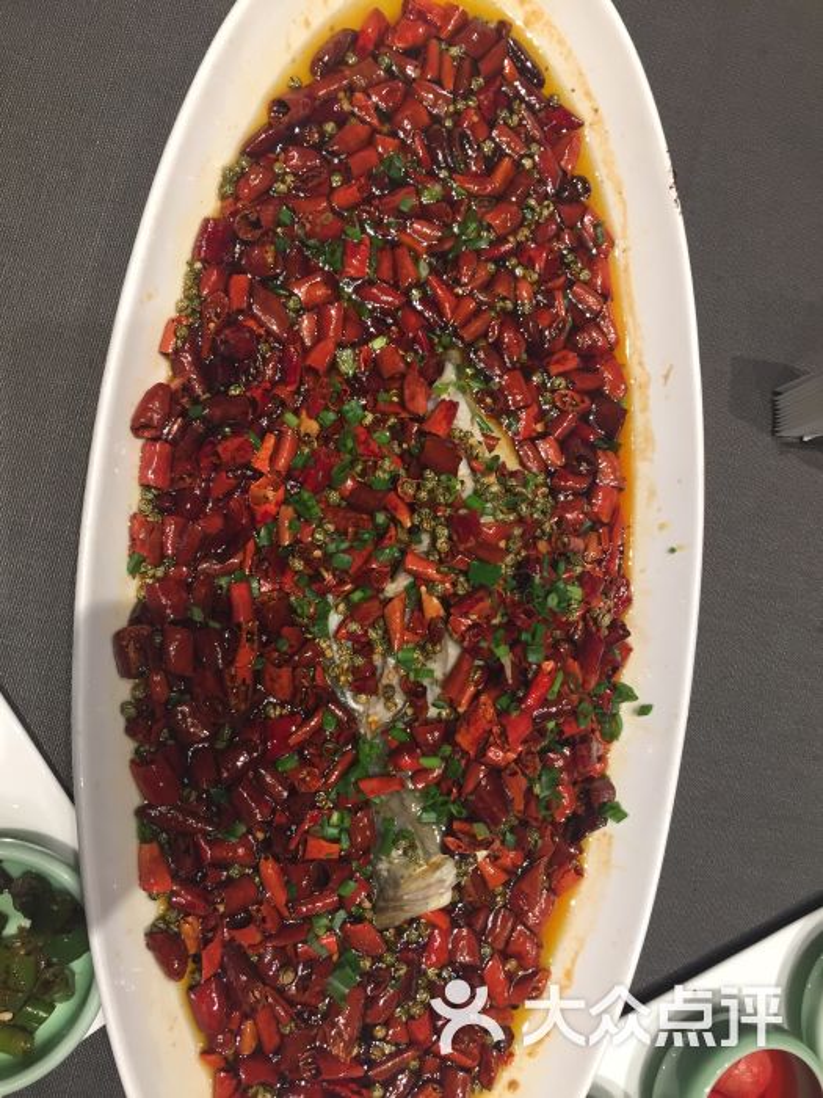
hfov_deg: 48.2
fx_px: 919
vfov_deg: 61.7
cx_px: 412
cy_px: 549
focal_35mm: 29
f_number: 2.2
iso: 80
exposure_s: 1/30
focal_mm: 4.15
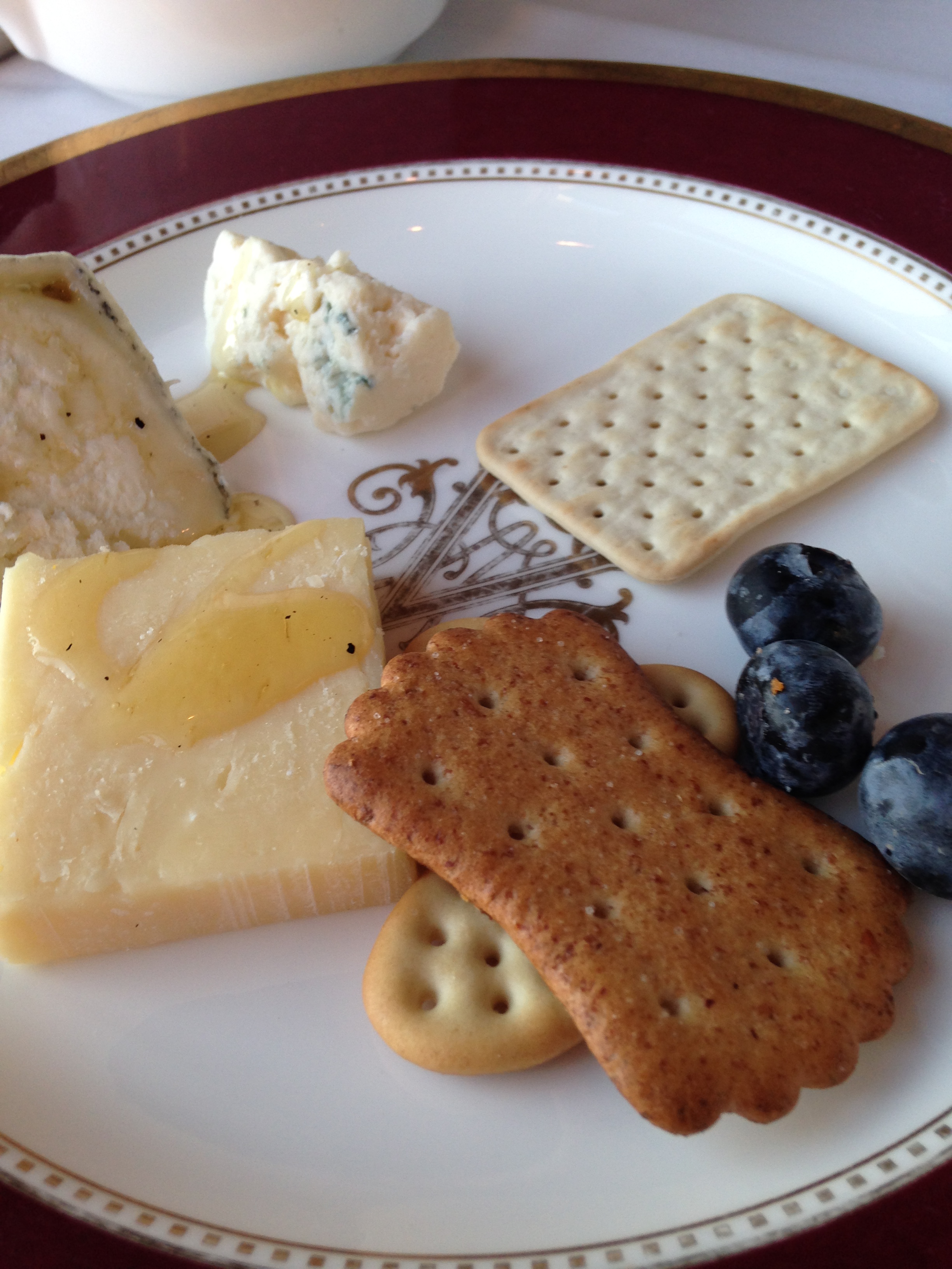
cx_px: 476
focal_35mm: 33
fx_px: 1210
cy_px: 634
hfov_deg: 42.9
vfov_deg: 55.4
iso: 50
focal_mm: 4.12
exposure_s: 1/60
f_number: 2.4
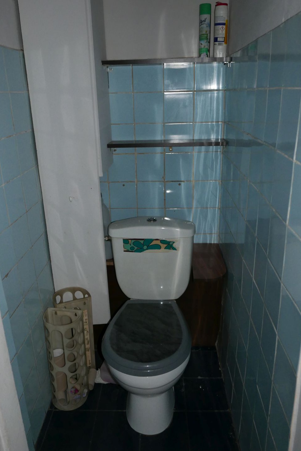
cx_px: 149
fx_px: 364
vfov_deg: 63.6
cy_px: 218
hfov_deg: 45.0
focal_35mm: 29
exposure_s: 1/320
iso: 800
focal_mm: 12.5
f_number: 2.1
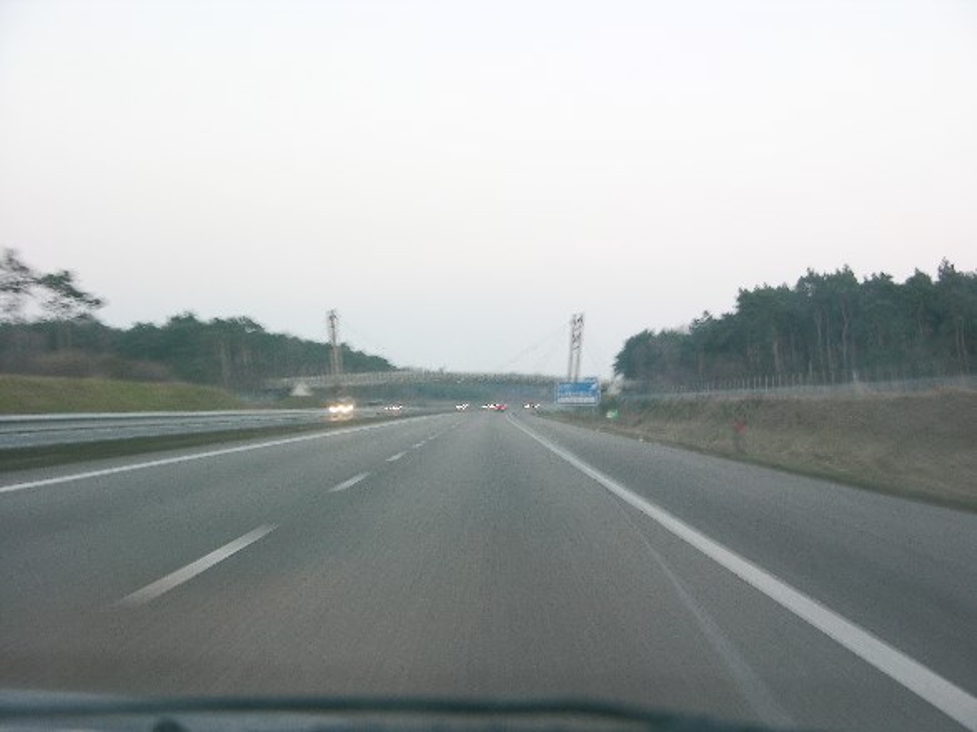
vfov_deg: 22.2
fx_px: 1862
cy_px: 366
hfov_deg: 29.4
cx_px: 488
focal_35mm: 66
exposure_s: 1/9.1
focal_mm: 16.8
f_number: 3.2
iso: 50
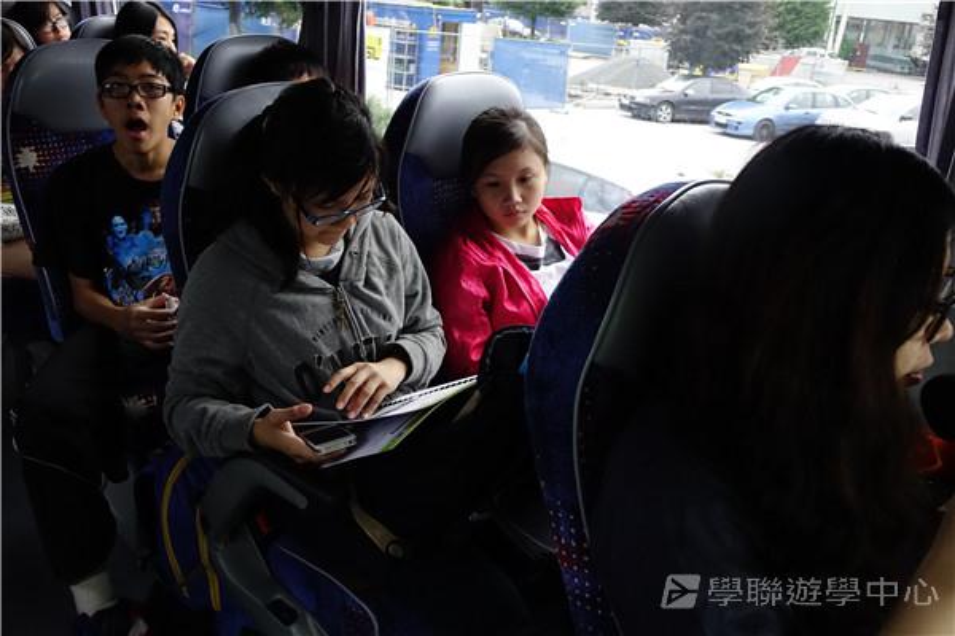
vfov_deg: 41.1
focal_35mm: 32
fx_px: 849
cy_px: 318
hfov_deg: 58.7
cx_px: 478
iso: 1600
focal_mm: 11.56
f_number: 4
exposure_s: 1/400
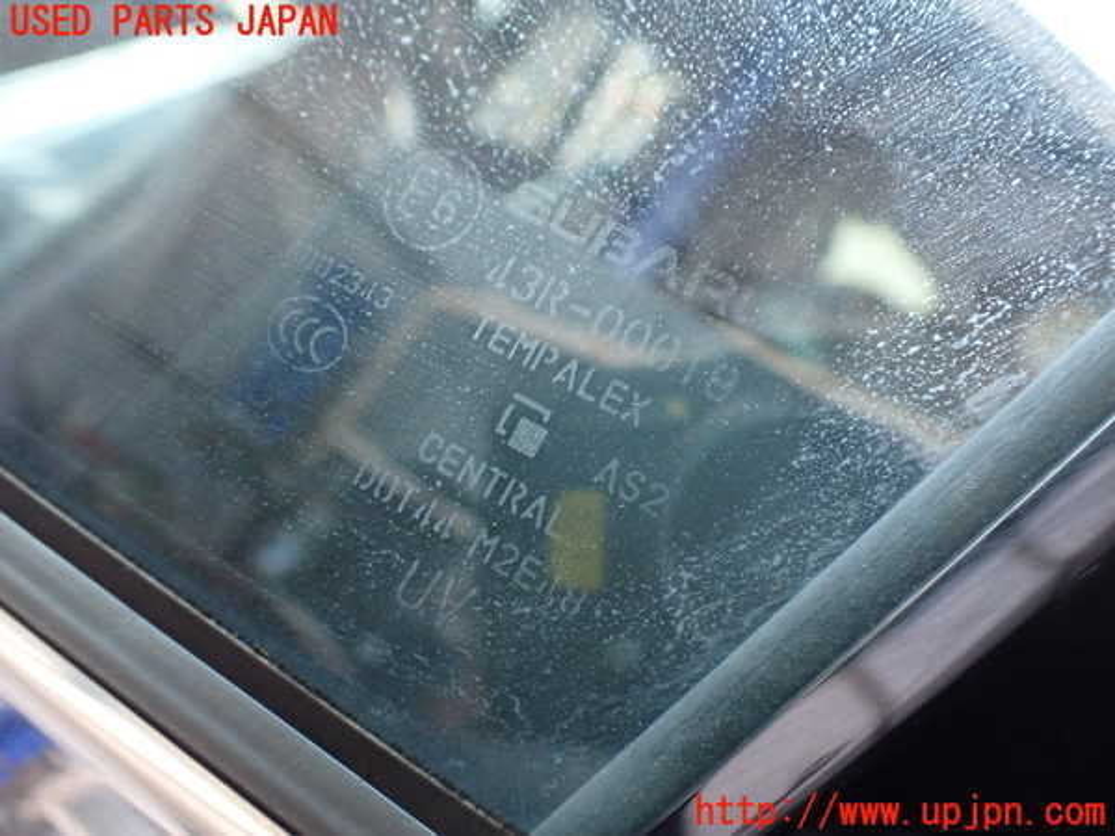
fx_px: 966
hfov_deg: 60.0
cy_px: 418
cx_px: 558
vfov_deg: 46.8
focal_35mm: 30
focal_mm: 5.4
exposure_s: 1/125
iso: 500
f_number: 2.3
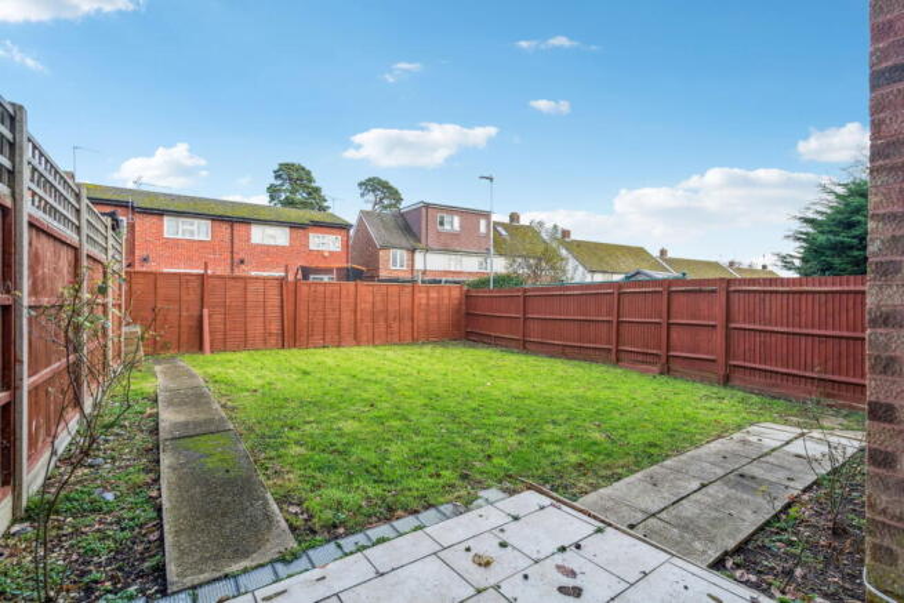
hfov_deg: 96.7
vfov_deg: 73.8
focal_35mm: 16
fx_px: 402
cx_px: 452
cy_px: 302
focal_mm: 16
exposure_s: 1/200
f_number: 7.1
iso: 640
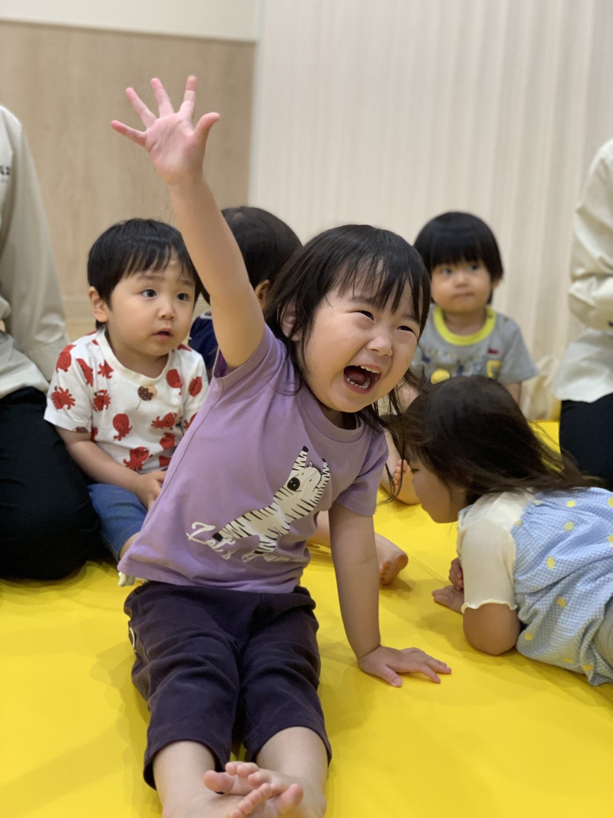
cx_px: 306
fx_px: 1228
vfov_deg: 36.8
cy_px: 409
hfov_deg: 28.0
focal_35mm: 52
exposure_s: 1/50
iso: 160
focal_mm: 6
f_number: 2.4
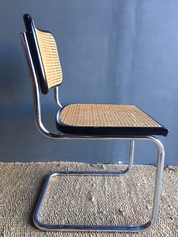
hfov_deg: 48.2
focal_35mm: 29
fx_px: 199
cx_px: 89
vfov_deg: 61.7
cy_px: 118
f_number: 2.2
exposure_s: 1/33
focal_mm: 4.15
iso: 64
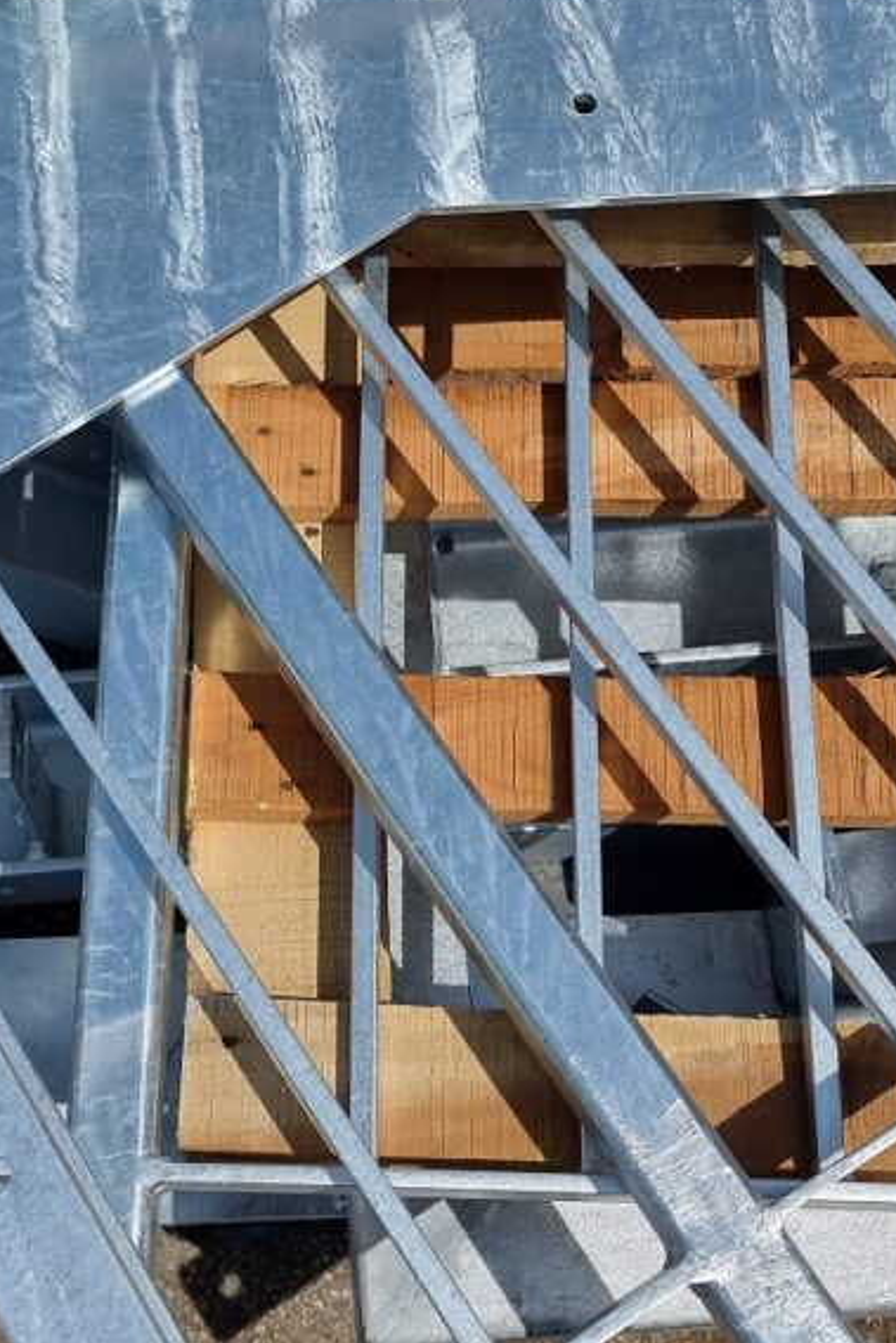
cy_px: 816
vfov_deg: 43.3
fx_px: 1679
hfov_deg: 29.6
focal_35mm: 45
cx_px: 279
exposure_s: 1/2592
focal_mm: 6.7
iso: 50
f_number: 1.8
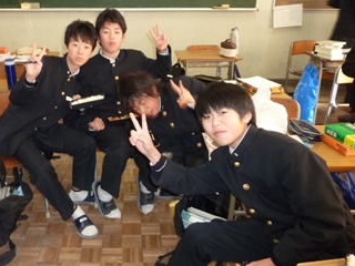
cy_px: 119
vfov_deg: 40.6
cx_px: 129
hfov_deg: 52.0
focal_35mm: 35
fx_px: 359
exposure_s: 1/30
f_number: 3.3
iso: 320
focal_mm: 4.1
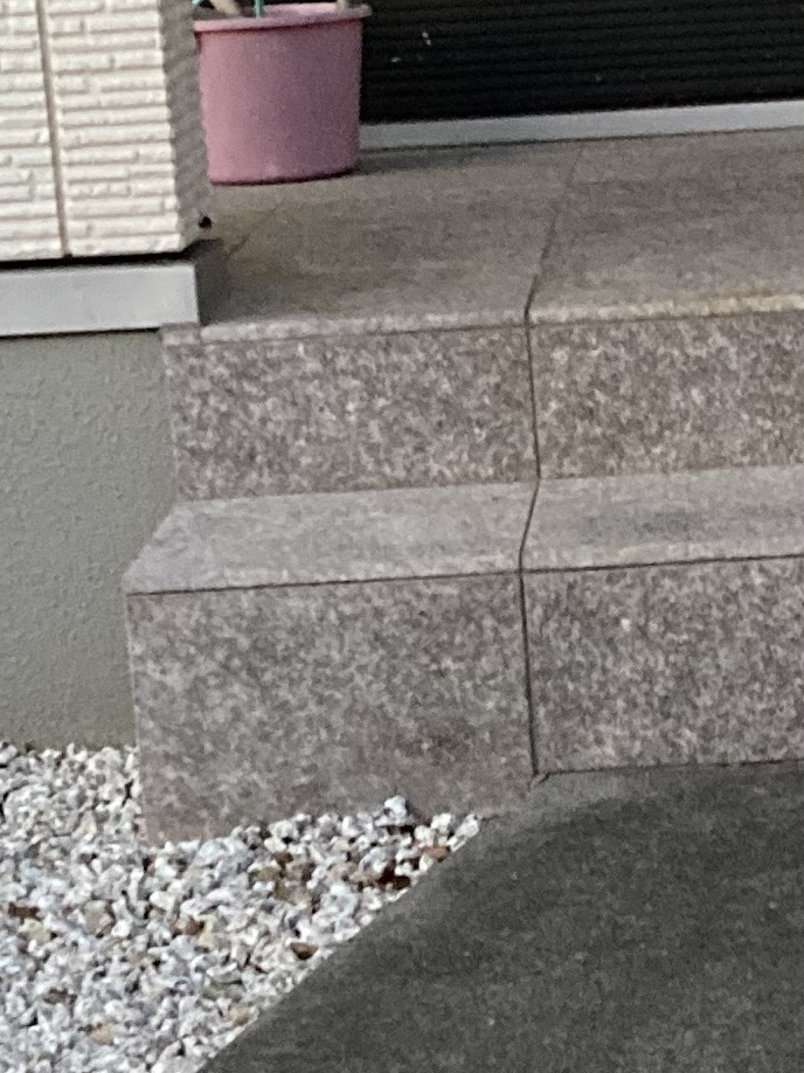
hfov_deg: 11.9
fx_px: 3811
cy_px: 638
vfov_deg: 16.0
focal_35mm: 123
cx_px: 789
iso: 640
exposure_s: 1/21
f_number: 1.8
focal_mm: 3.99
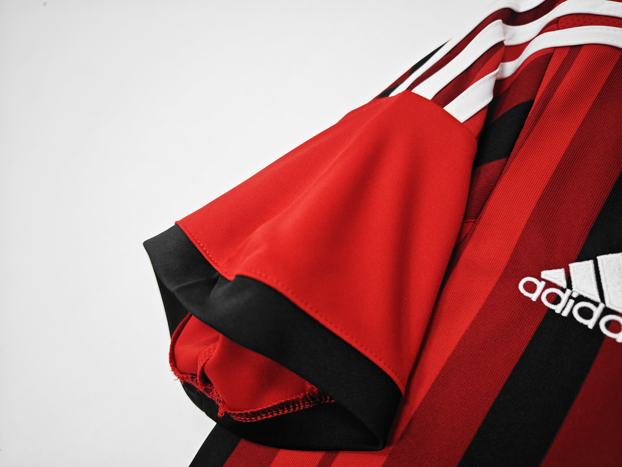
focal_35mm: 23
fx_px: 413
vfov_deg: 58.9
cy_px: 234
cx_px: 311
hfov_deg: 73.9
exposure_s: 1/100
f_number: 1.75
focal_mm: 8.67
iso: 91
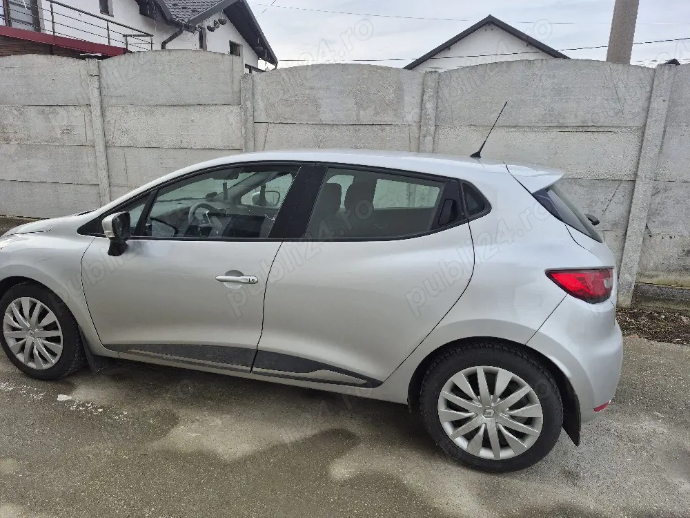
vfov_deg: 58.9
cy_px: 259
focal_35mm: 23
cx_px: 345
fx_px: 458
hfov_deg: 73.9
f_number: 1.8
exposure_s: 1/250
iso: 25
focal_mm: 5.4
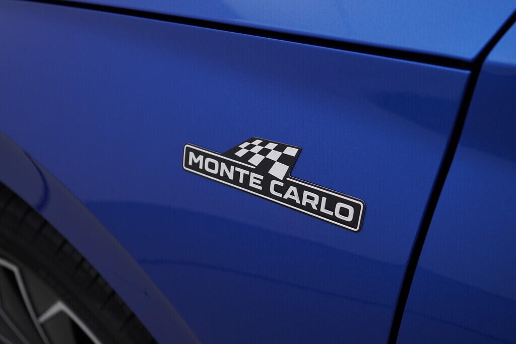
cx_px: 258
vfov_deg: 36.9
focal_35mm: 36
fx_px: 516
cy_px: 172
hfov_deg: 53.1
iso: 125
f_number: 4.5
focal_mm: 24
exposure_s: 1/100
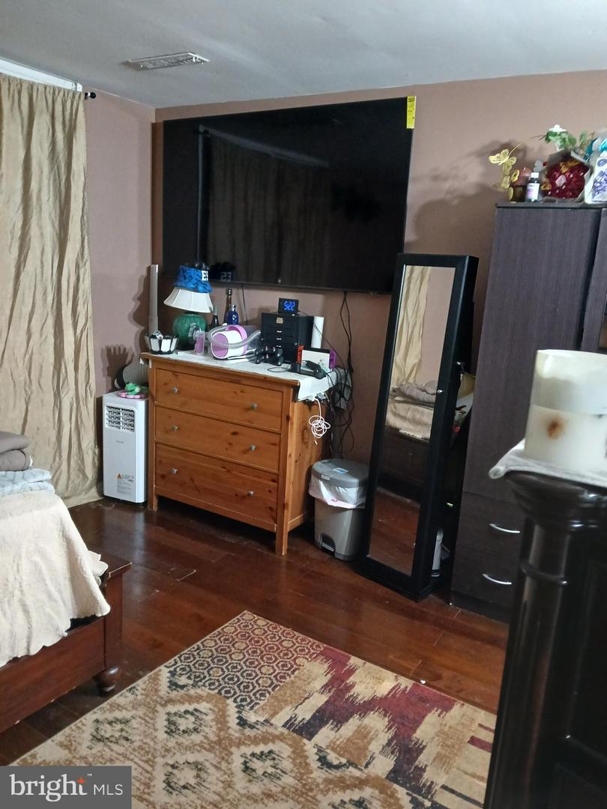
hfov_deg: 53.1
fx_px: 608
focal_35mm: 26
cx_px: 304
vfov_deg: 67.3
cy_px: 404
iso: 500
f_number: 1.8
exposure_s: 1/20
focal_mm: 3.98
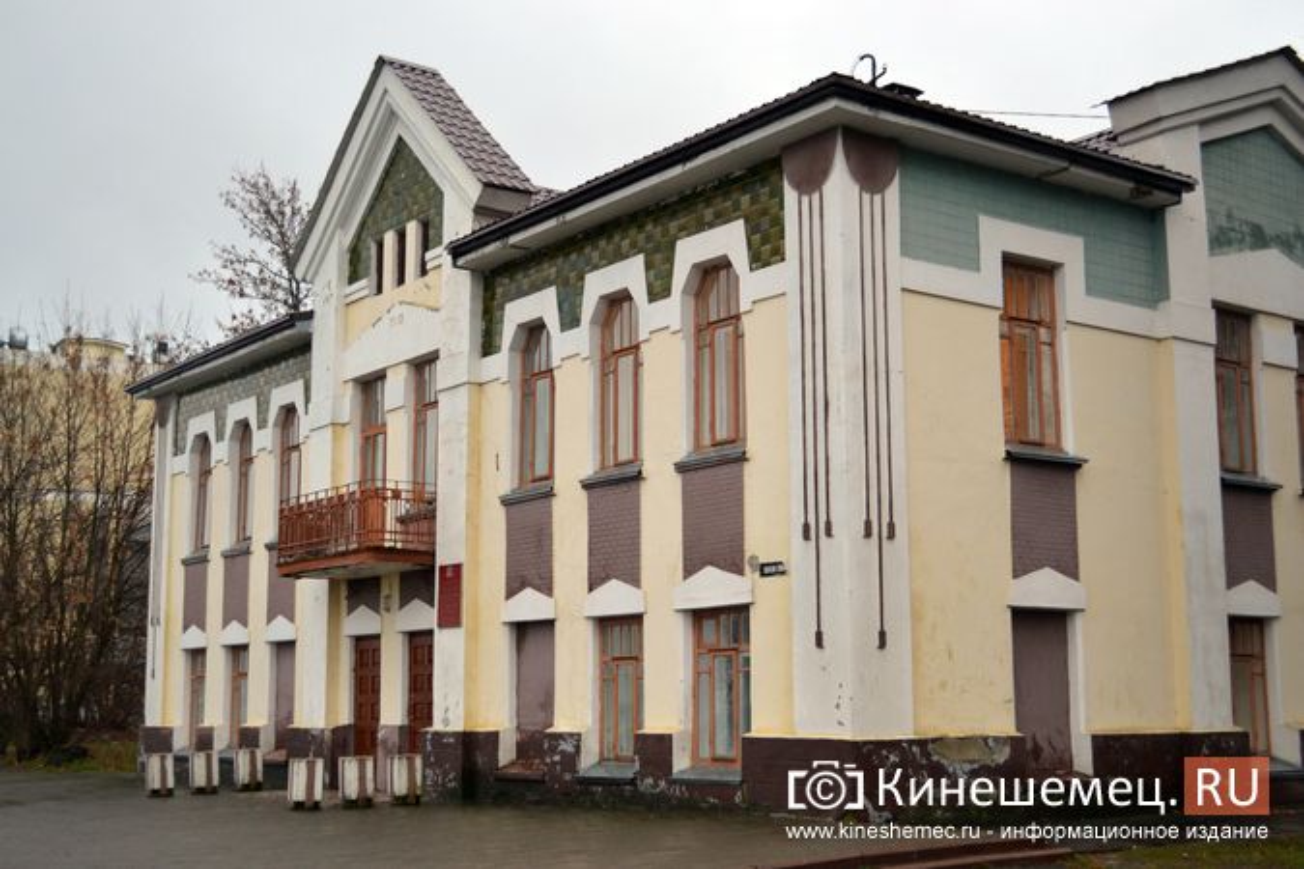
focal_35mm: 45
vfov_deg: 29.9
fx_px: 1630
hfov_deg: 43.6
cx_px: 652
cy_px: 434
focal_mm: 30
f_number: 4.5
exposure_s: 1/60
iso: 400
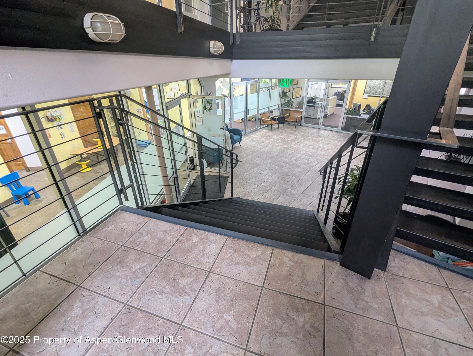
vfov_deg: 78.2
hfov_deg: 94.4
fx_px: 219
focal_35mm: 16
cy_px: 178
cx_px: 236
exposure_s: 1/40
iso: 216
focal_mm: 2.35
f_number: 2.2
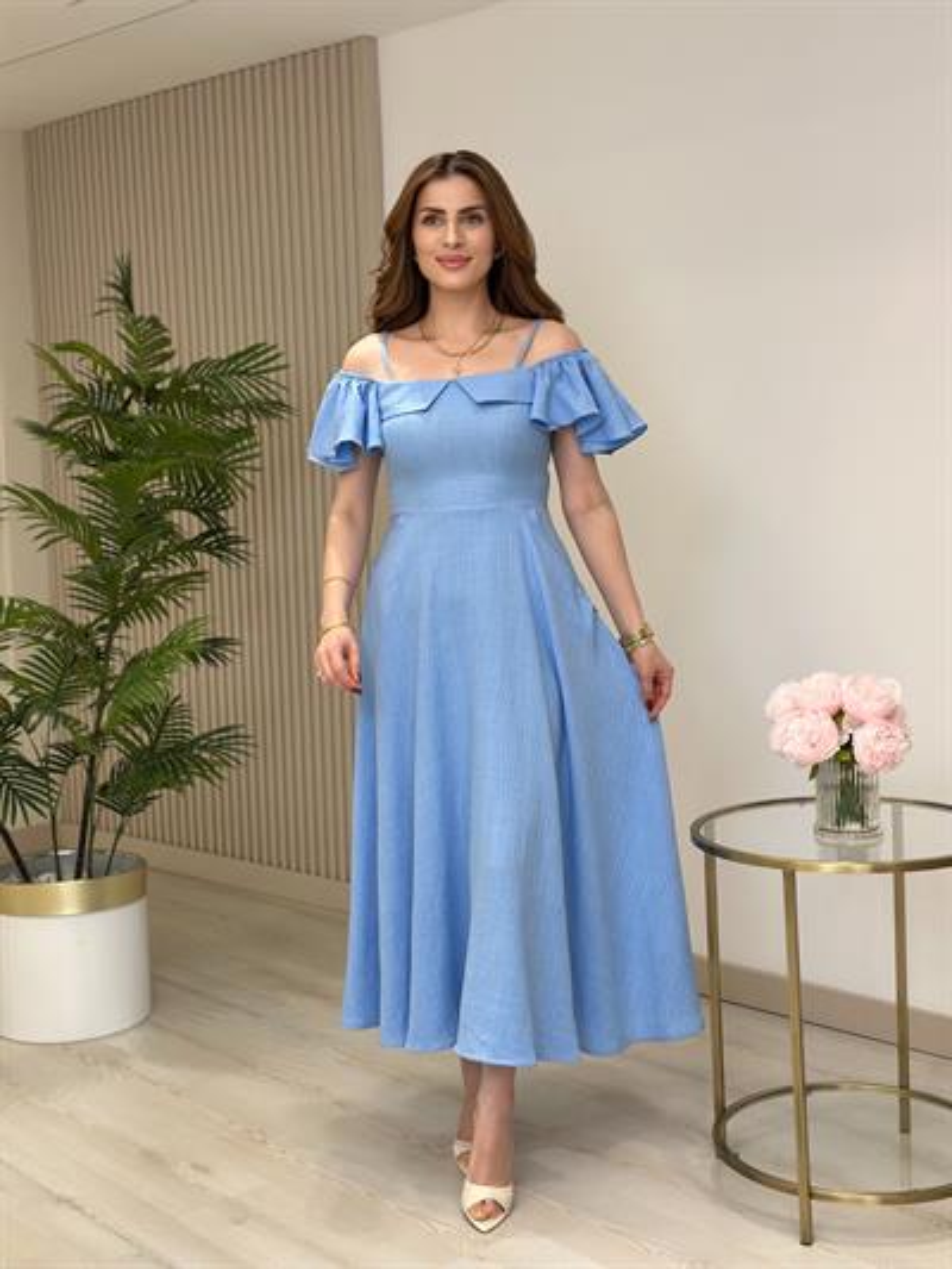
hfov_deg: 30.3
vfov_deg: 39.6
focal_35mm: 48
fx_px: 1759
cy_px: 634
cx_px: 476
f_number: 1.78
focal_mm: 6.86
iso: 80
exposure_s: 1/279
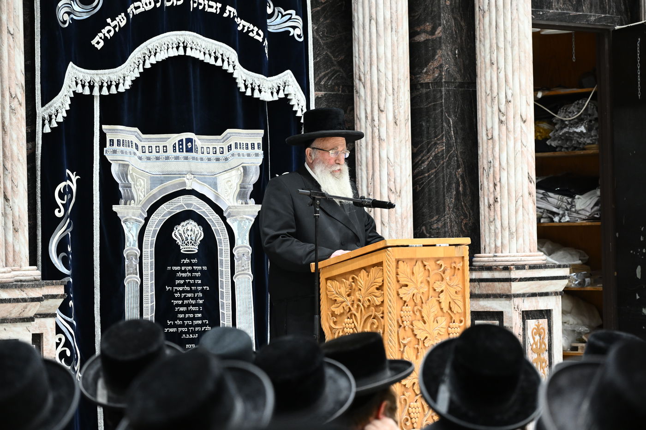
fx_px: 2153
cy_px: 215
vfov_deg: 11.4
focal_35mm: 120
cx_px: 323
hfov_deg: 17.1
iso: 3200
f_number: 4.5
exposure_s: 1/100
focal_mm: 120
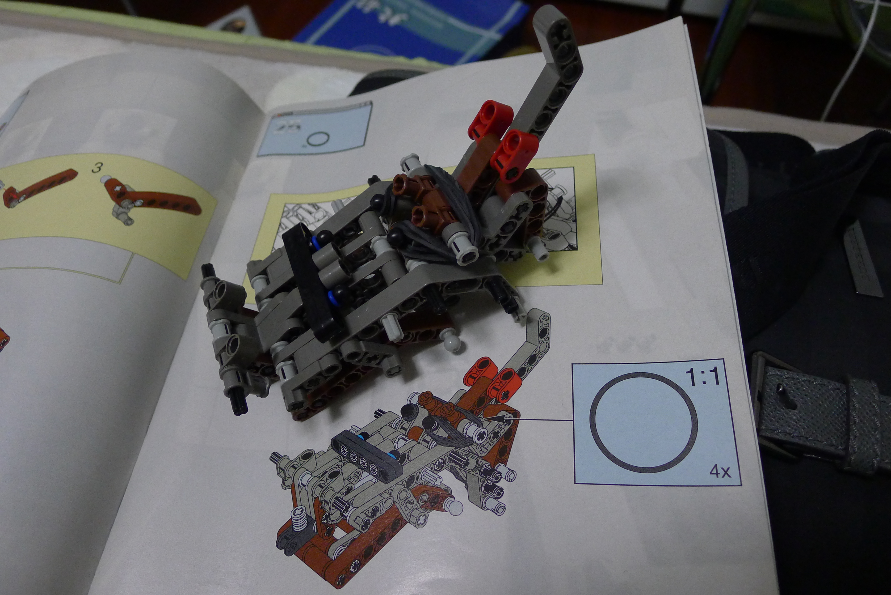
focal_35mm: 24
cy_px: 298
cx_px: 446
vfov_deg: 53.2
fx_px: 594
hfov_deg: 73.7
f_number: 2
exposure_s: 1/15
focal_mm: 5.1
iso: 400
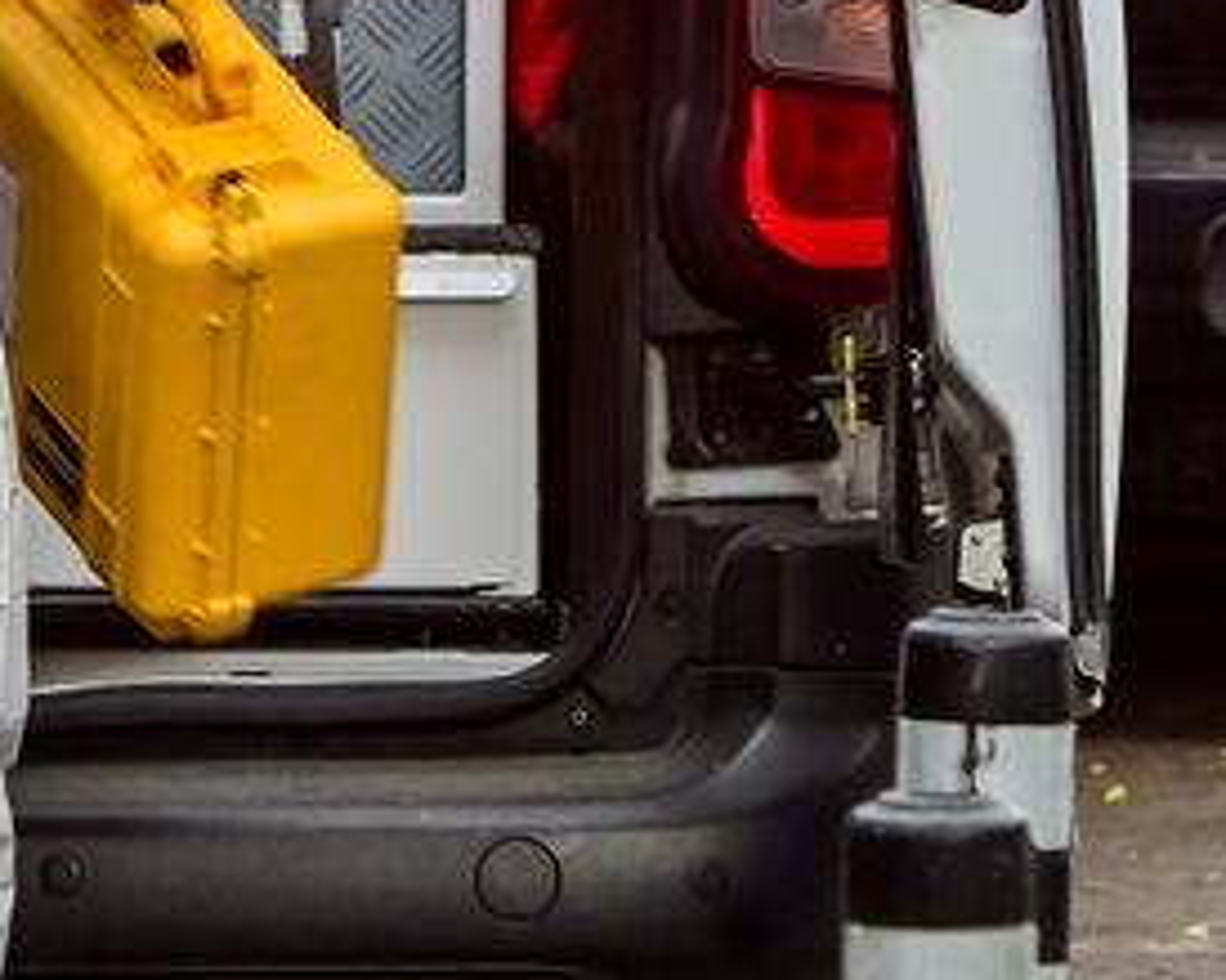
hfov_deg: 2.4
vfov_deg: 1.9
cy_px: 168
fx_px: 29562
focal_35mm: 815
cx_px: -134
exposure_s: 1/200
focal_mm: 170
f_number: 13
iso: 1600
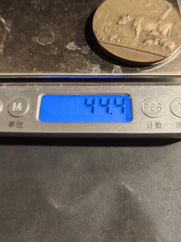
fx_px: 202
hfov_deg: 48.2
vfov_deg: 61.2
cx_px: 93
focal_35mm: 29
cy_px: 99
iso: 250
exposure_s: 1/141
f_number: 1.6
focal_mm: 6.06
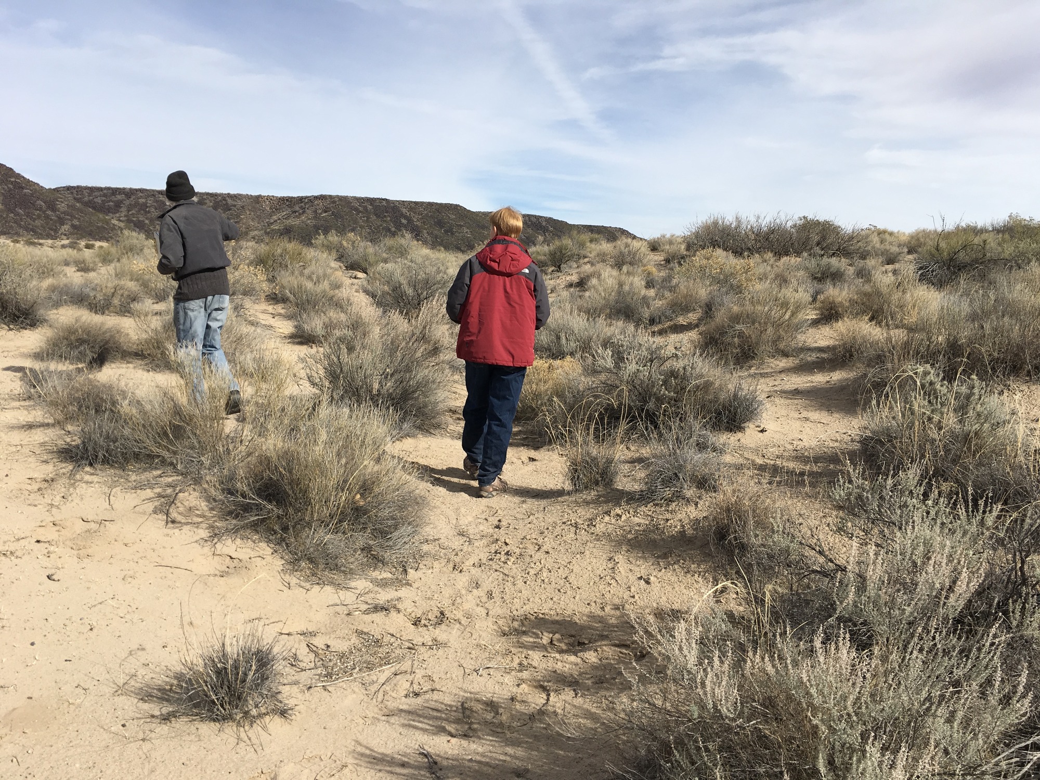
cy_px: 390
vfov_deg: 48.2
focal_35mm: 29
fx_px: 871
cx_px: 520
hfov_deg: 61.7
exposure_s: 1/1923
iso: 25
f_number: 2.2
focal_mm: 4.15
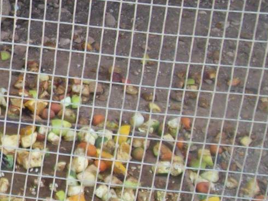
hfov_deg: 15.2
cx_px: -159
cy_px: 52
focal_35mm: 118
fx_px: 914
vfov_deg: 12.5
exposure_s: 1/155
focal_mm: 6
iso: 80
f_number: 2.7
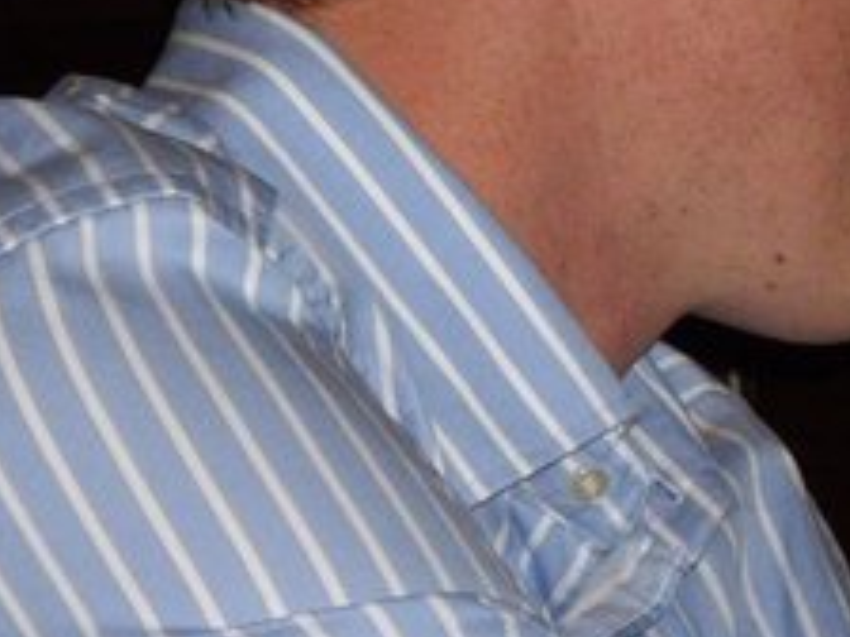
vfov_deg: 4.6
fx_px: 7980
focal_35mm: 325
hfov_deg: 6.1
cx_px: 505
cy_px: -121
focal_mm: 18.6
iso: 200
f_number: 5.2
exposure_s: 1/125
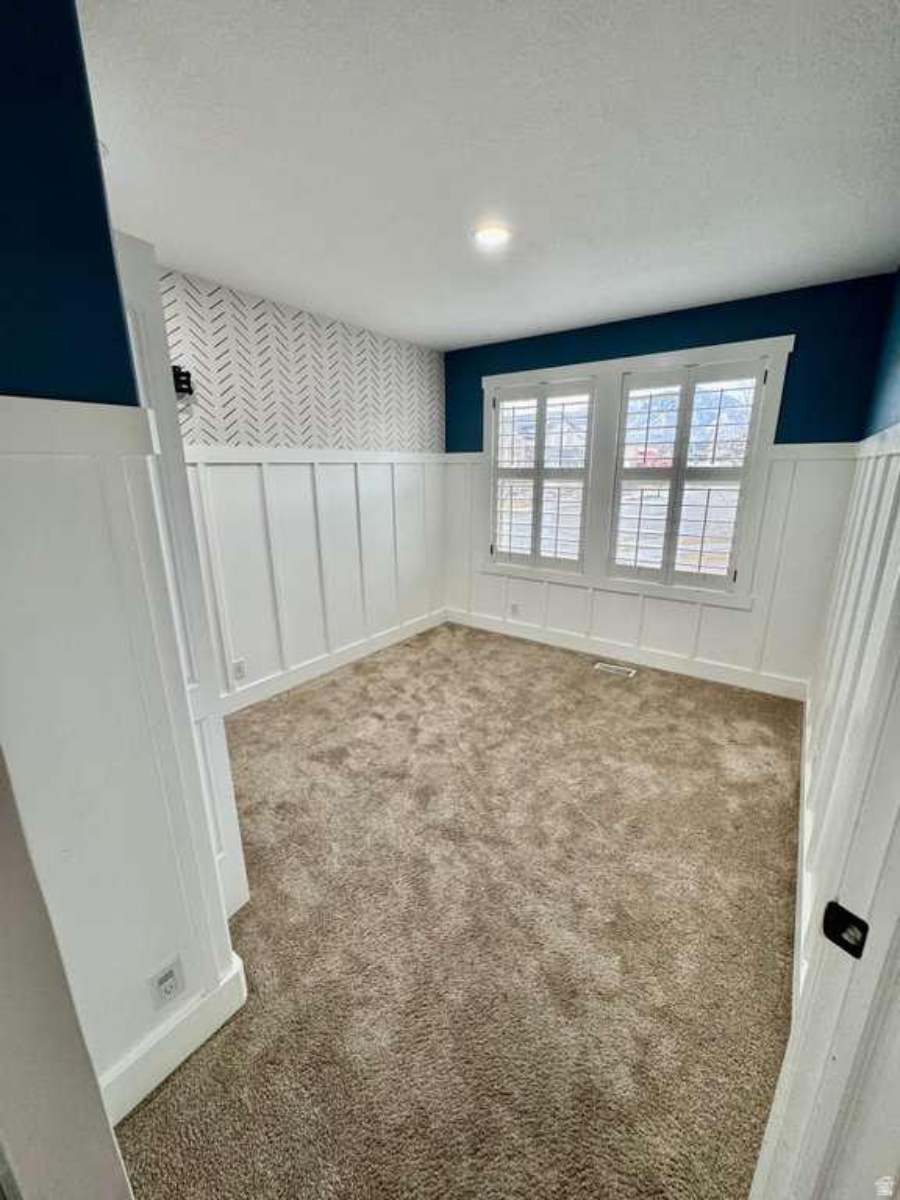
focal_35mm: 14
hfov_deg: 85.7
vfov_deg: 102.1
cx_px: 450
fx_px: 485
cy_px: 600
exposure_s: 1/120
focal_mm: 2.22
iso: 200
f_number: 2.2
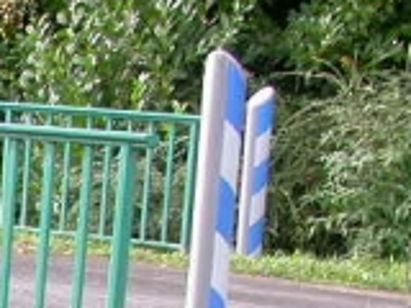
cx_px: -462
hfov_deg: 10.9
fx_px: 1923
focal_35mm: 162
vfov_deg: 8.6
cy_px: 634
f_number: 3.7
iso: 100
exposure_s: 1/96.3
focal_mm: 7.85
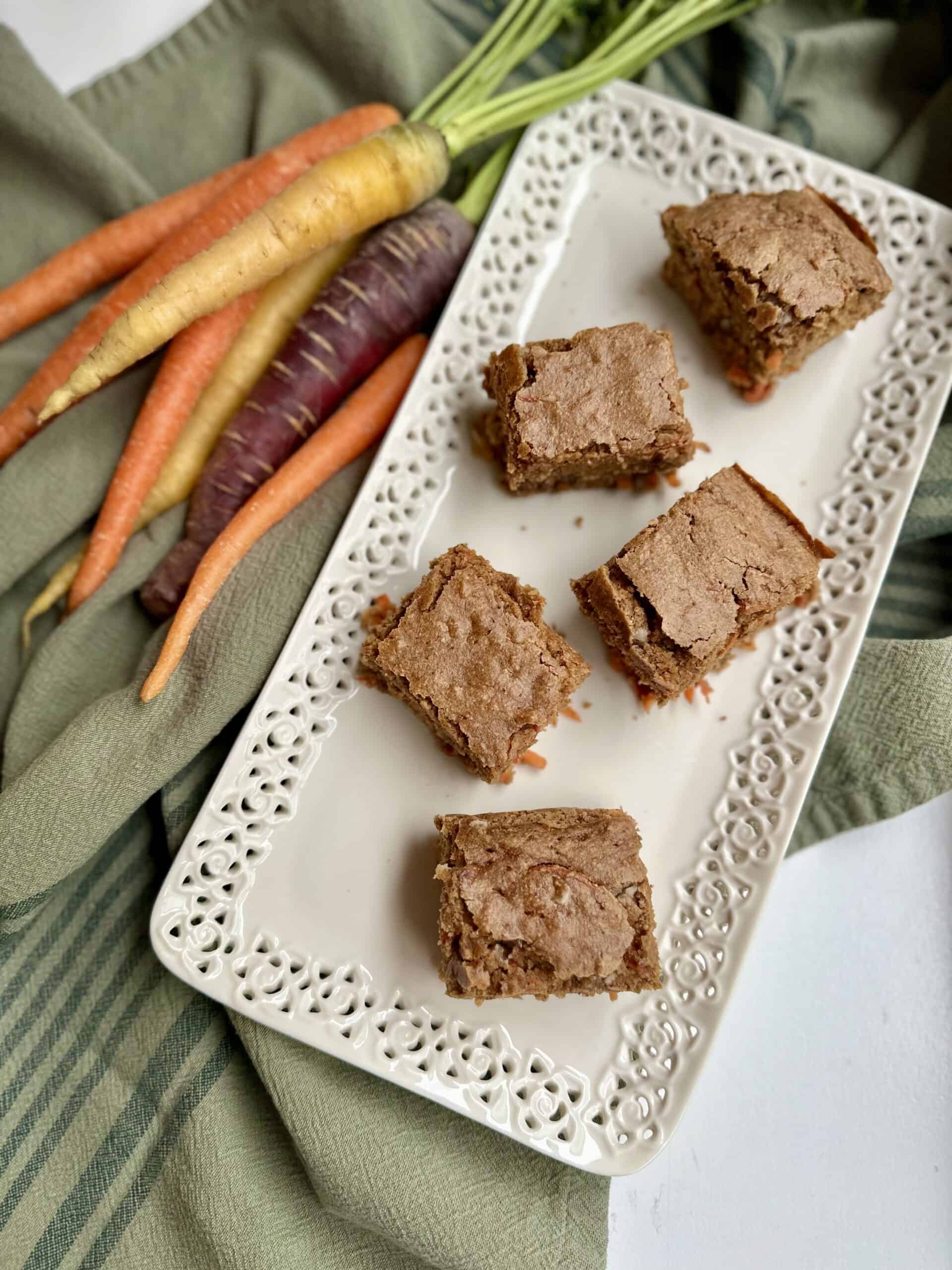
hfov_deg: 56.8
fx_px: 880
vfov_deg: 71.6
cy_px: 635
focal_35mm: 24
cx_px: 476
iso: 125
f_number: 1.78
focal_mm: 6.86
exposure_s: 1/60
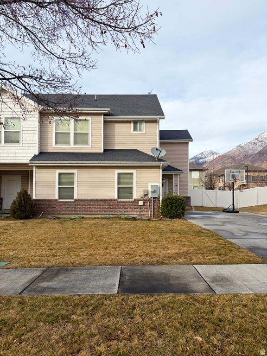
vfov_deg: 67.3
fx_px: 267
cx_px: 134
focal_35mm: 26
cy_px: 178
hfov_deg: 53.1
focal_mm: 5.96
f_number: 1.6
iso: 50
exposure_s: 1/2364
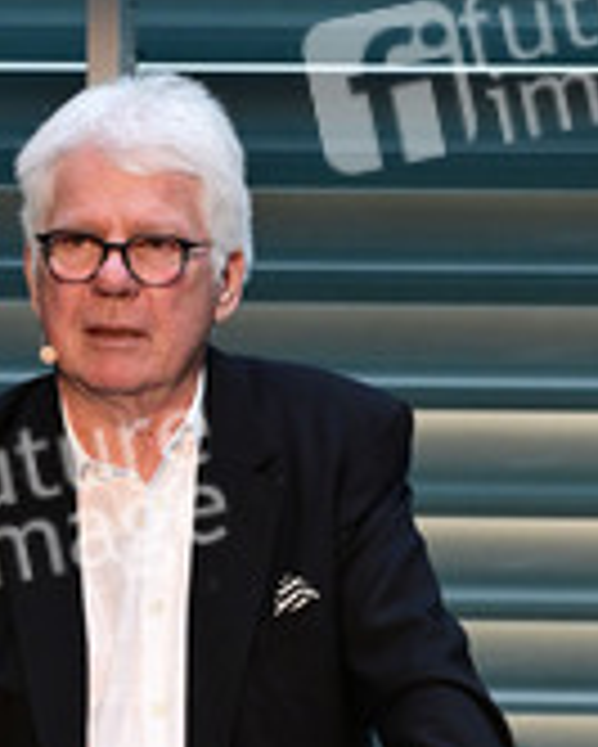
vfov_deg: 4.3
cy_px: 742
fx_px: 9990
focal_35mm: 452
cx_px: 126
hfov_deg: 3.4
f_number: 4.5
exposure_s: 1/250
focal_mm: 200
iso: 2500
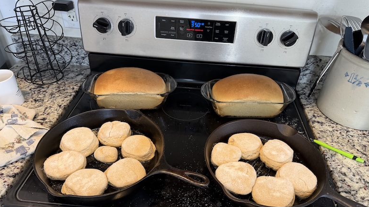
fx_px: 264
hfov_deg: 69.9
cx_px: 188
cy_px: 120
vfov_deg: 42.8
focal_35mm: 27
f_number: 1.78
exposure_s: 1/60
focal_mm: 6.76
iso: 160
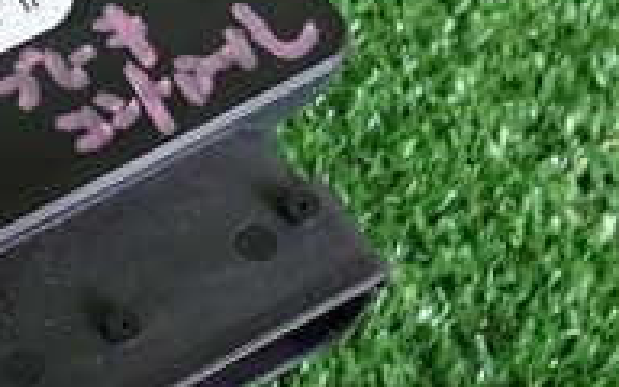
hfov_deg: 22.2
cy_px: 161
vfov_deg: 15.7
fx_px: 1400
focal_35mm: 83
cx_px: -200
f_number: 2
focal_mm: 4.5
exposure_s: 1/60
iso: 200
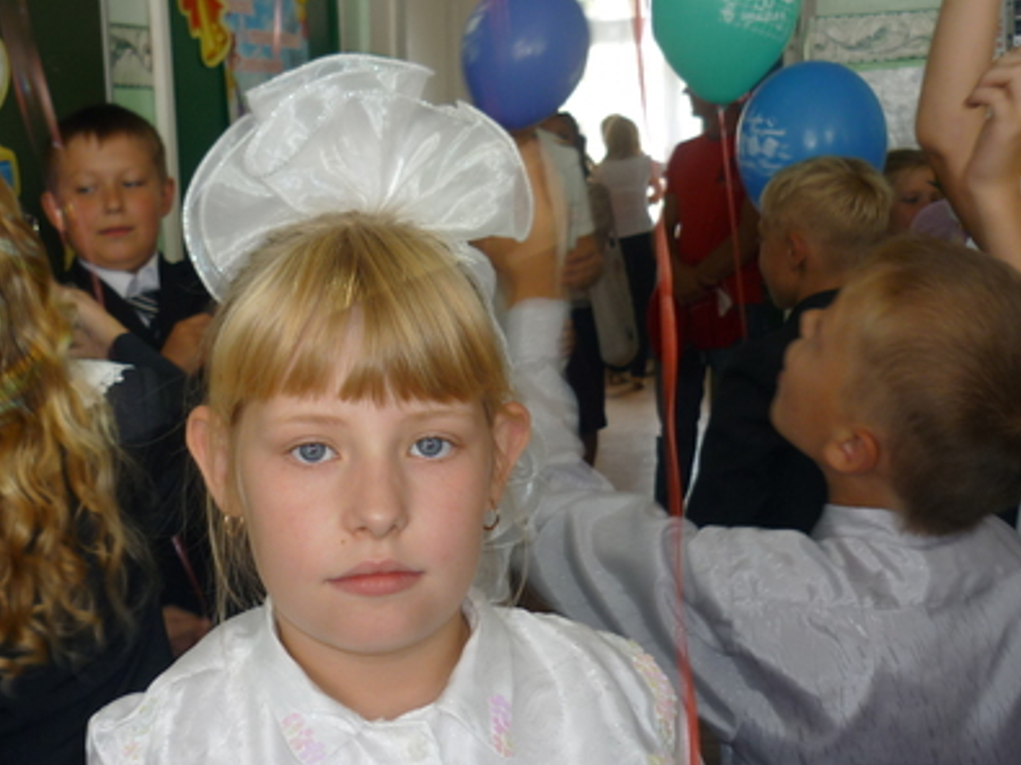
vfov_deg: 31.5
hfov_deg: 40.9
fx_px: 1356
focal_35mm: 46
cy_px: 399
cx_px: 364
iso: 100
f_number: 2.8
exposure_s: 1/30
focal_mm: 5.5
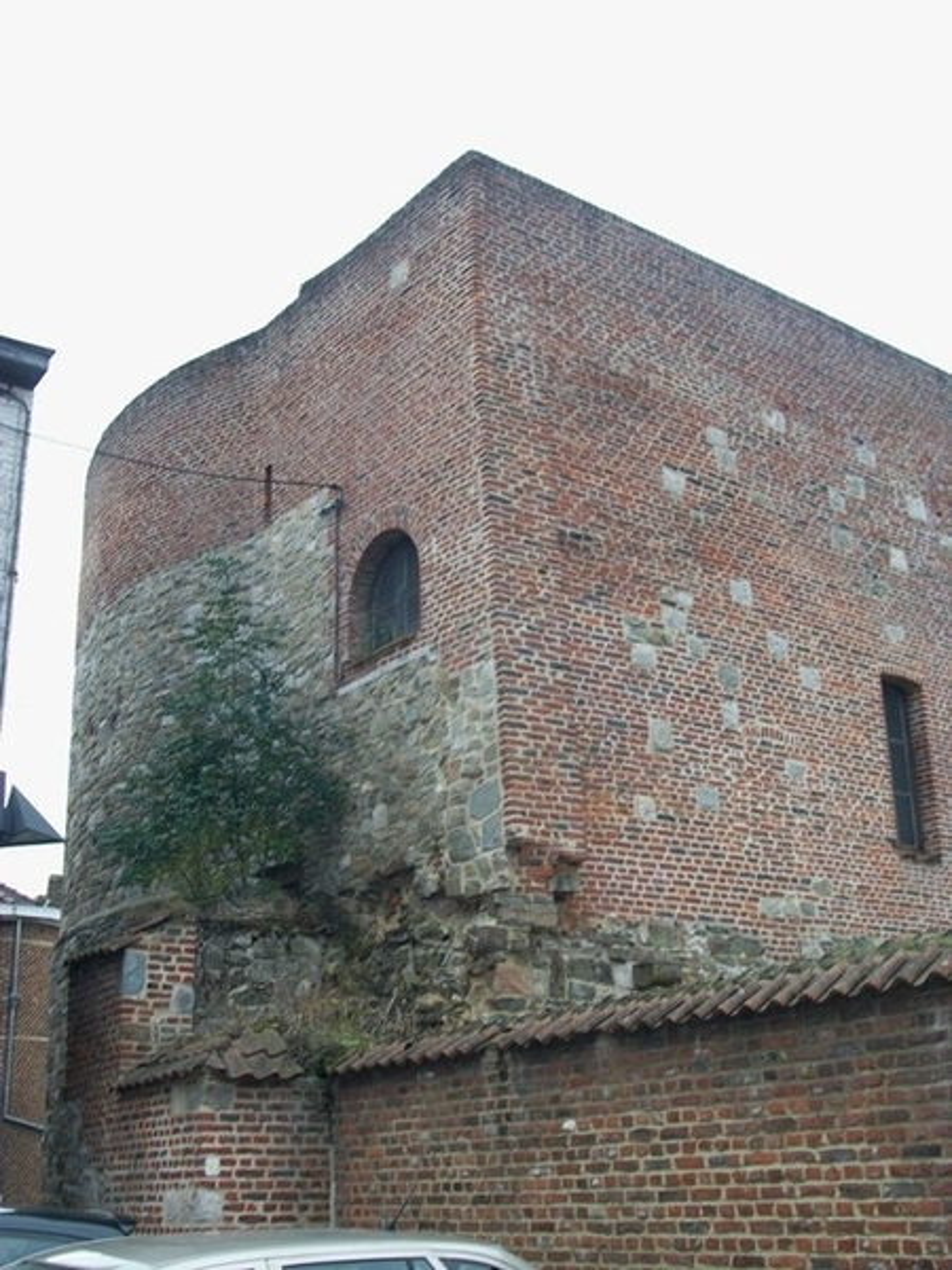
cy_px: 635
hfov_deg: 36.0
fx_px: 1467
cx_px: 476
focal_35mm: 40
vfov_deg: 46.8
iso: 80
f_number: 9.9
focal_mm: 7.1
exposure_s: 1/50
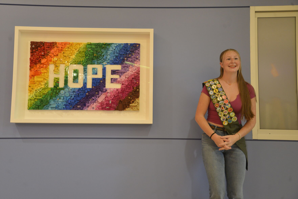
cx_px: 149
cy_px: 100
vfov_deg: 30.5
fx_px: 364
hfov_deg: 44.5
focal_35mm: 44
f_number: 4.5
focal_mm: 44
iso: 2200
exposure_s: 1/100
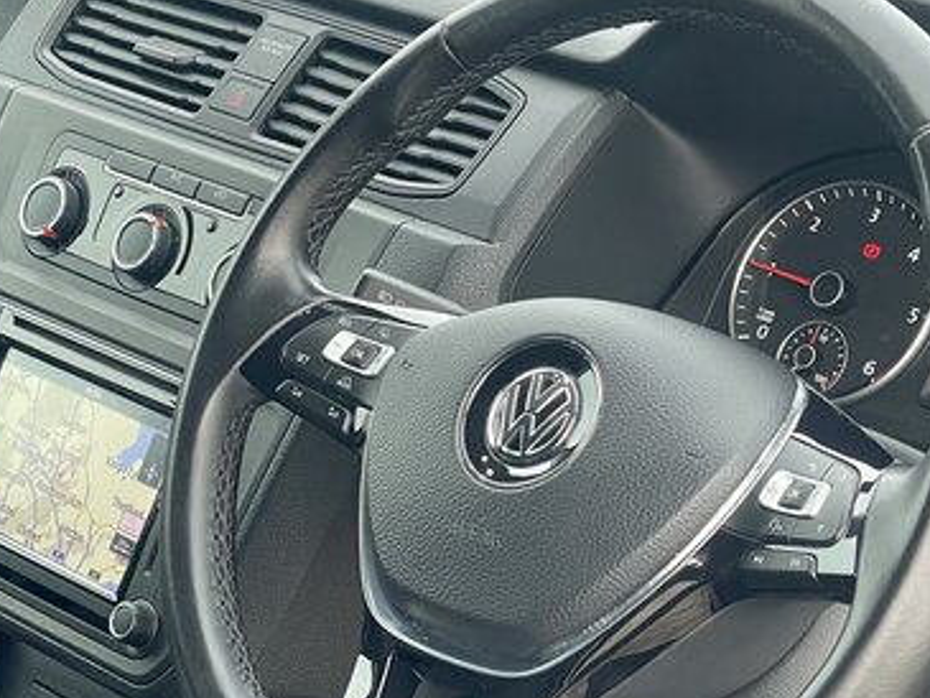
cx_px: 410
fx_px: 3064
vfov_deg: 13.0
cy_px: 431
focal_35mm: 114
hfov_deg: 17.3
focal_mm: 6
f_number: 2
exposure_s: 1/99
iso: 125
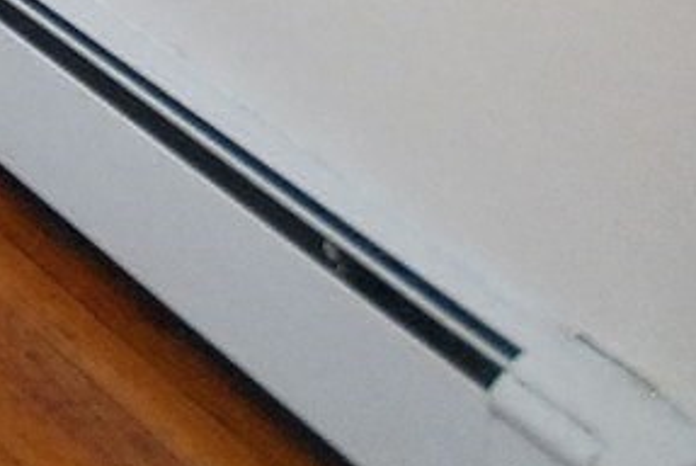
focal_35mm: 107
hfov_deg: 9.6
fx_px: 2071
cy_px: -966
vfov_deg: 9.7
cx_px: -1748
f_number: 5
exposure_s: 1/60
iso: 400
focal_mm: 10
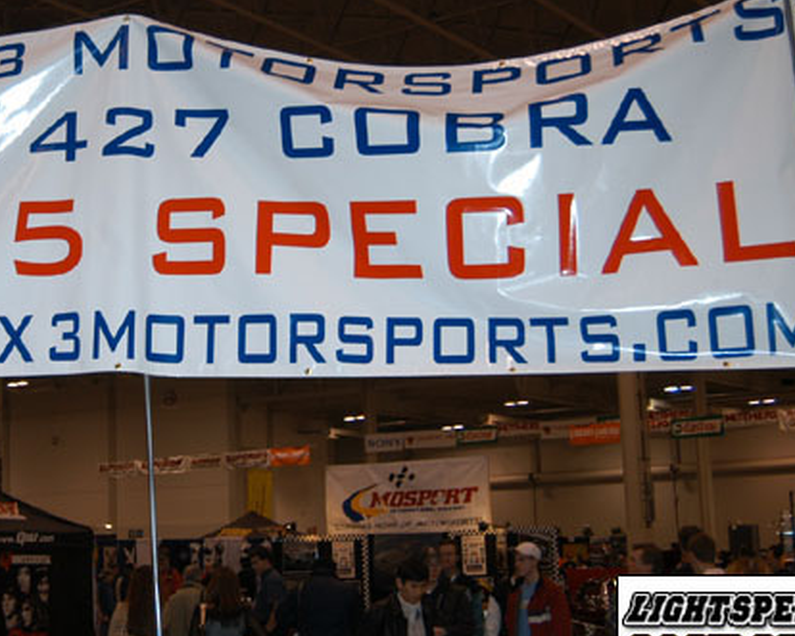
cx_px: 195
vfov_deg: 22.1
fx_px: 1623
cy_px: 257
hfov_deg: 27.1
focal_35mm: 69
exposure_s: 1/60
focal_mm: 30
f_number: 5
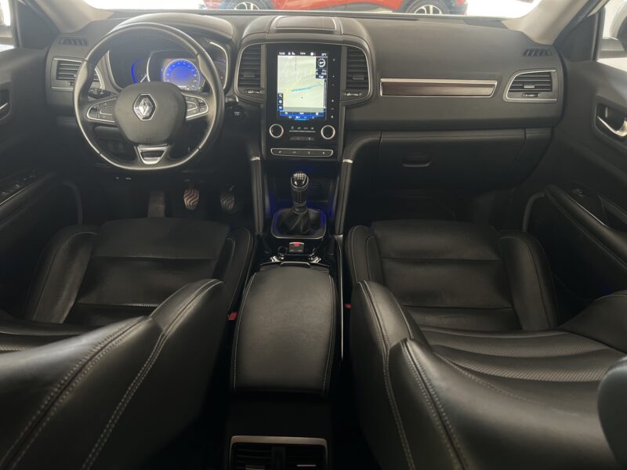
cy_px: 235
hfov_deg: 67.3
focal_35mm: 26
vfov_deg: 53.1
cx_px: 314
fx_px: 471
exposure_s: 1/58
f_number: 1.5
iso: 250
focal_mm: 5.7
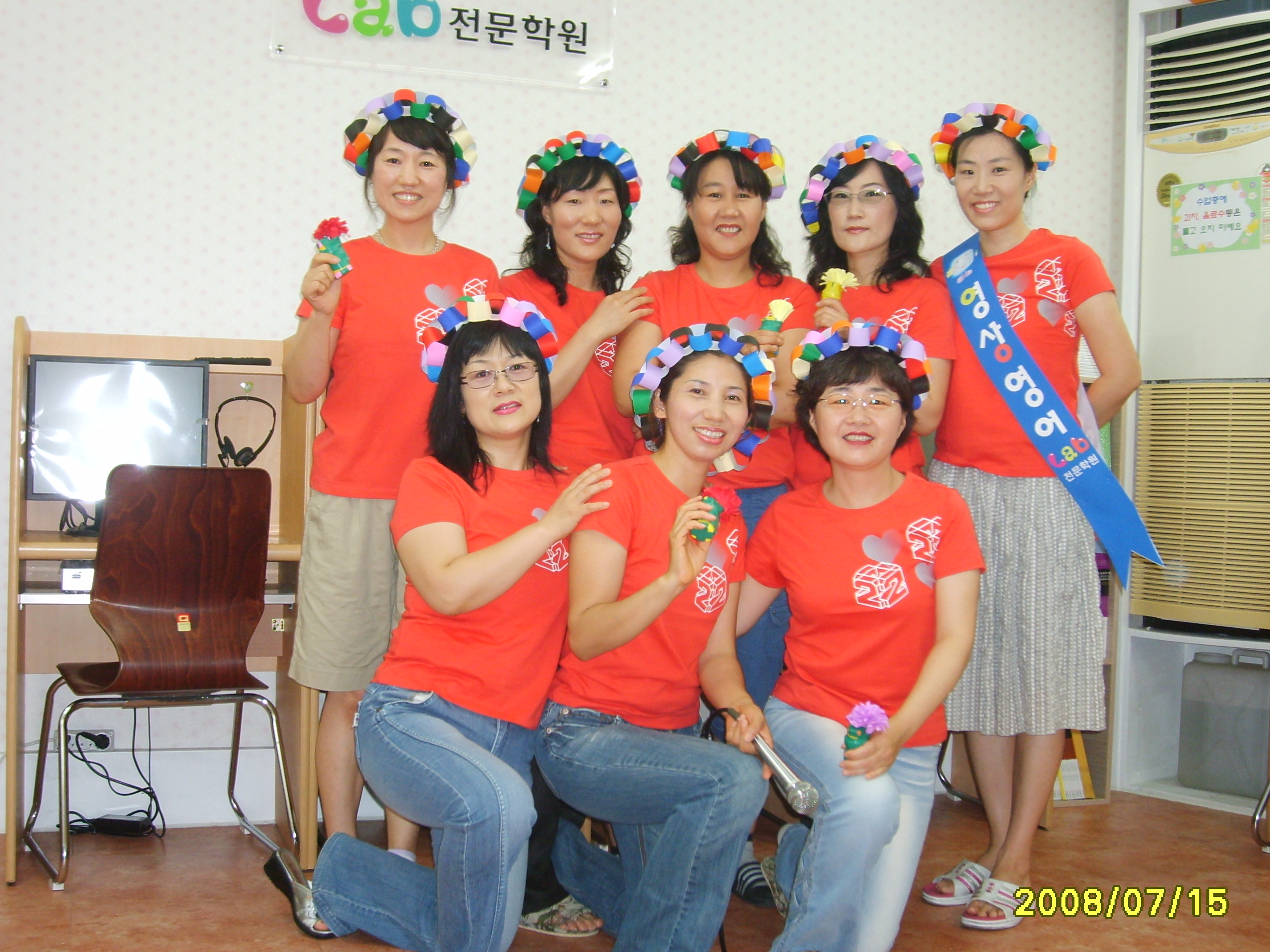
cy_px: 474
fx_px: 1614
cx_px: 624
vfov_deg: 32.9
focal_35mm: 44
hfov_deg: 42.9
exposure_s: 1/30
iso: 163
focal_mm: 7.2
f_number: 3
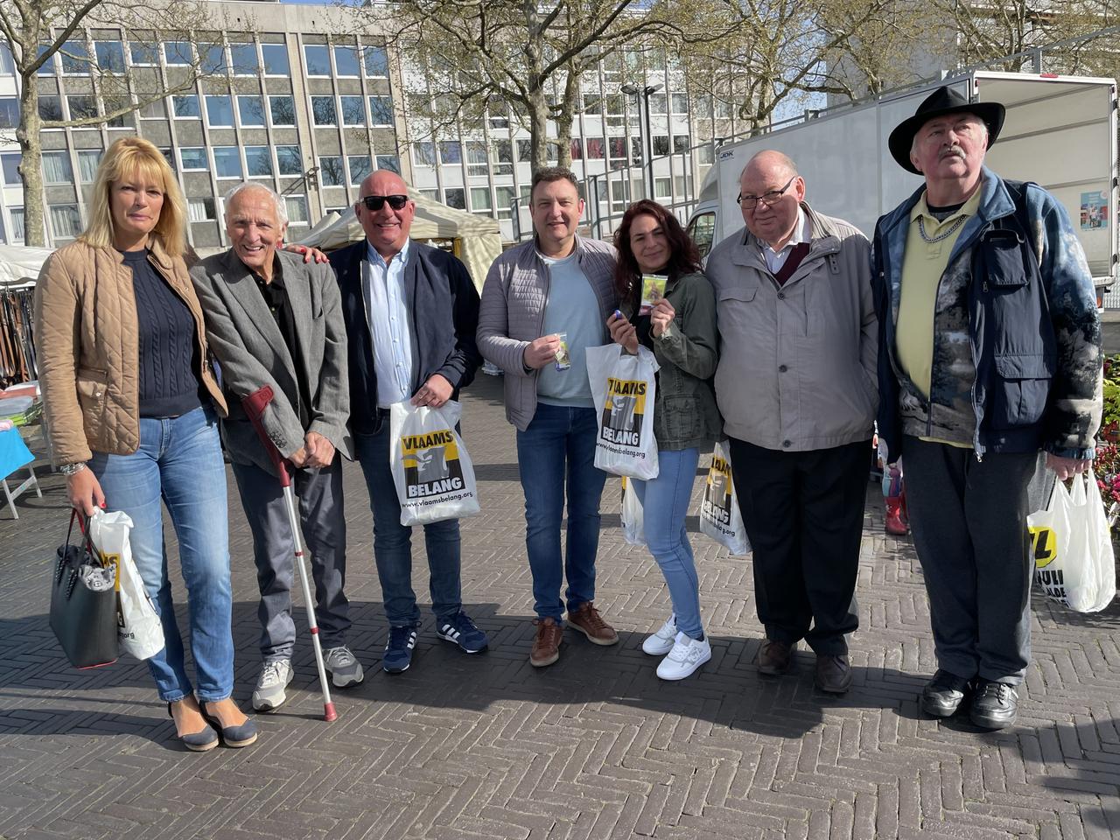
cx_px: 560
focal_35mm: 26
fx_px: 841
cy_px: 420
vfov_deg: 53.1
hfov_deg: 67.3
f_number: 1.6
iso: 32
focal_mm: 4.2
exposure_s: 1/1855
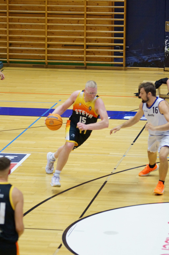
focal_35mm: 202
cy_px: 128
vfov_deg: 10.2
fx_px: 1429
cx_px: 84
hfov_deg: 6.8
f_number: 2.8
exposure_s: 1/500
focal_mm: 135
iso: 3200
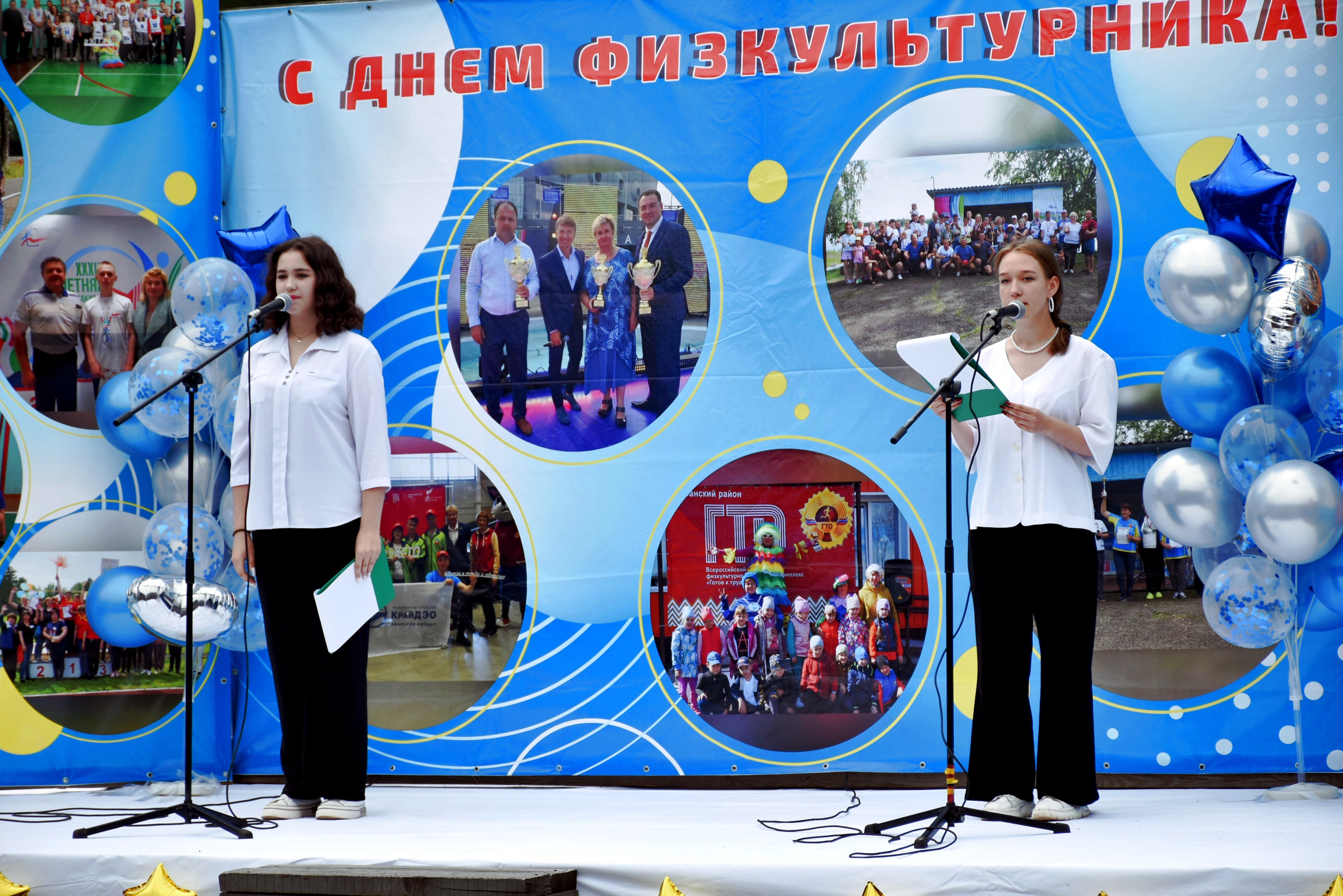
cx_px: 672
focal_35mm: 135
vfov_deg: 10.2
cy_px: 448
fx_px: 5037
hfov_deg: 15.2
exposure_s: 1/640
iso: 200
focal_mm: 90
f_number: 6.3
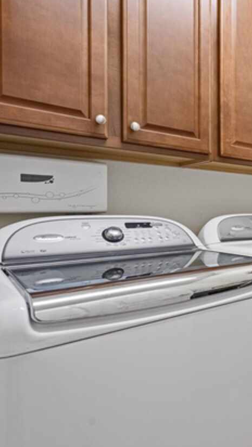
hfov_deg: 34.3
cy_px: 225
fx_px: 309
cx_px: 312
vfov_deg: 71.9
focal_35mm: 26
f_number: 8
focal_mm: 16
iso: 400
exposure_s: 1/160
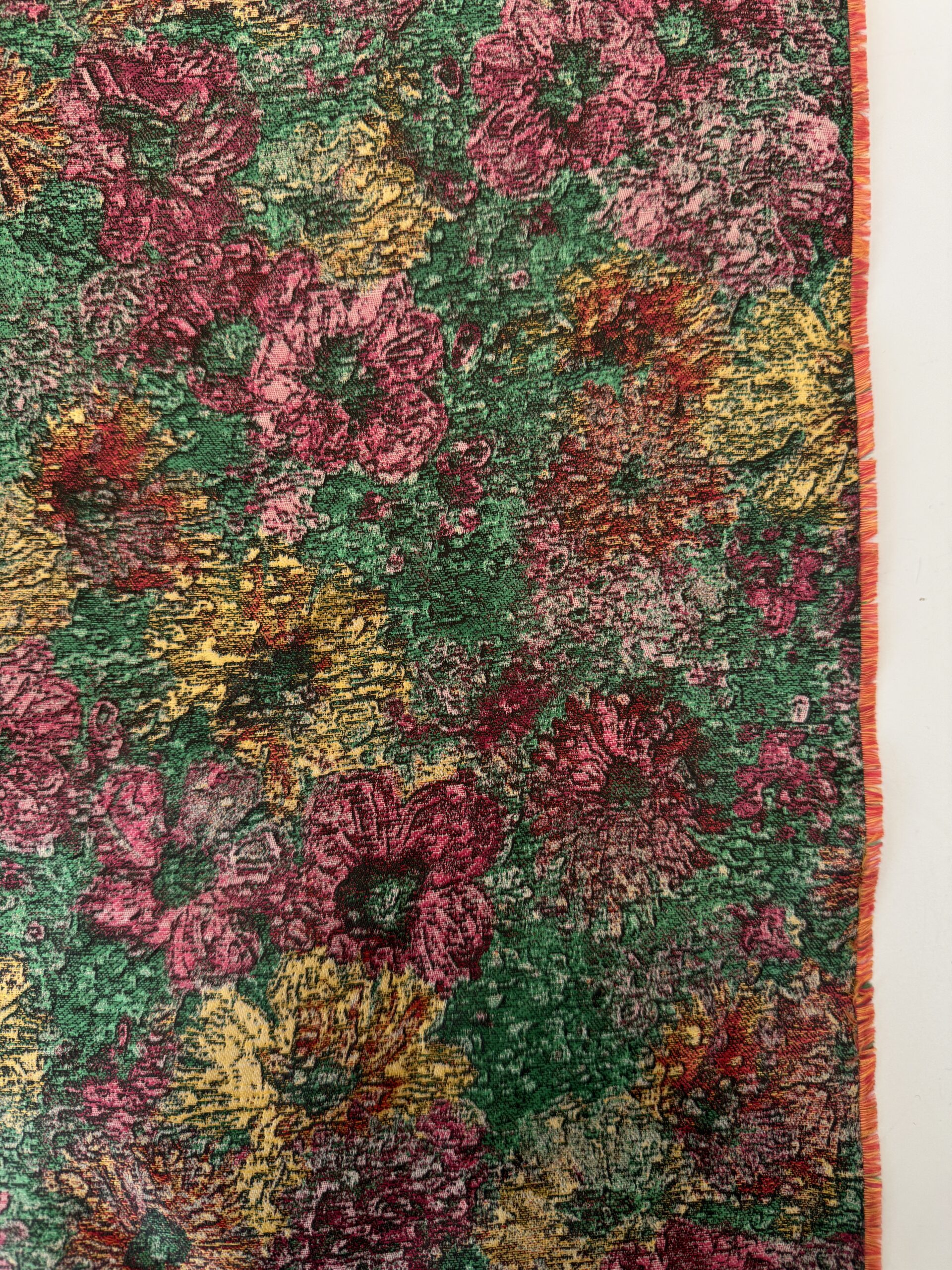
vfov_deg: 71.6
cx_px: 476
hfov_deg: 56.8
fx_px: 880
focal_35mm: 24
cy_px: 635
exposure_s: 1/100
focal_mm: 6.76
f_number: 1.78
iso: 125
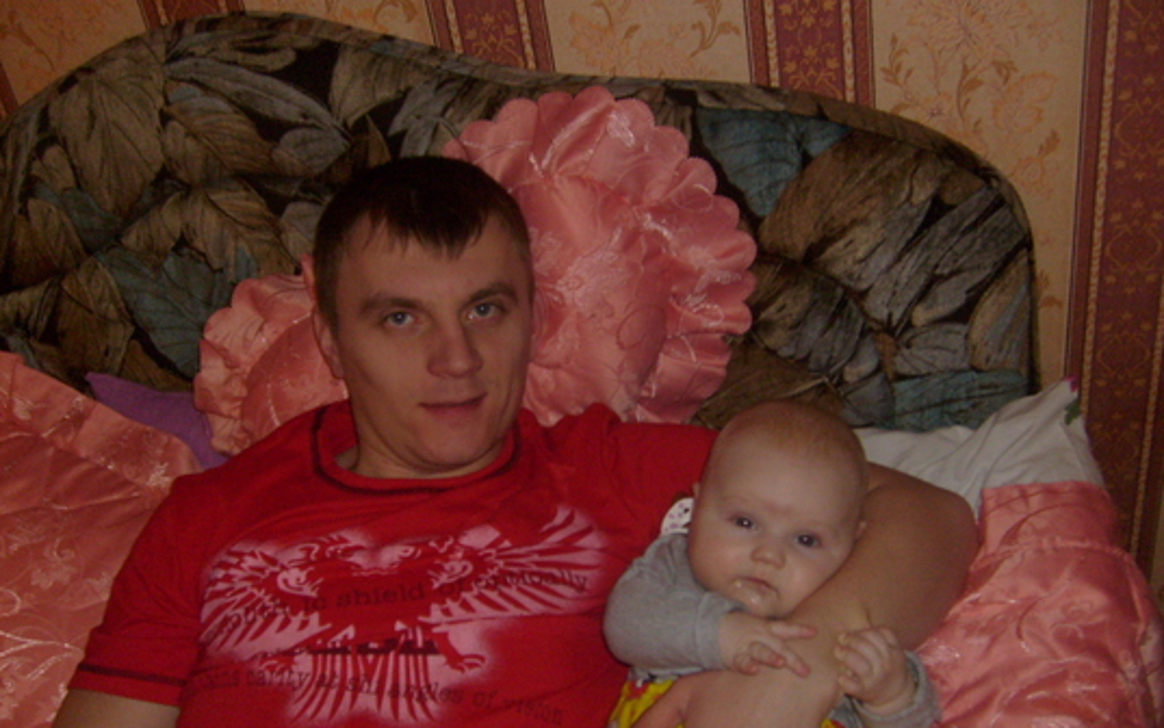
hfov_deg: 51.5
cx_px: 583
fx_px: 1206
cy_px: 445
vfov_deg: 33.5
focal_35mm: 38
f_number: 2.8
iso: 100
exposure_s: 1/45
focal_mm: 5.8
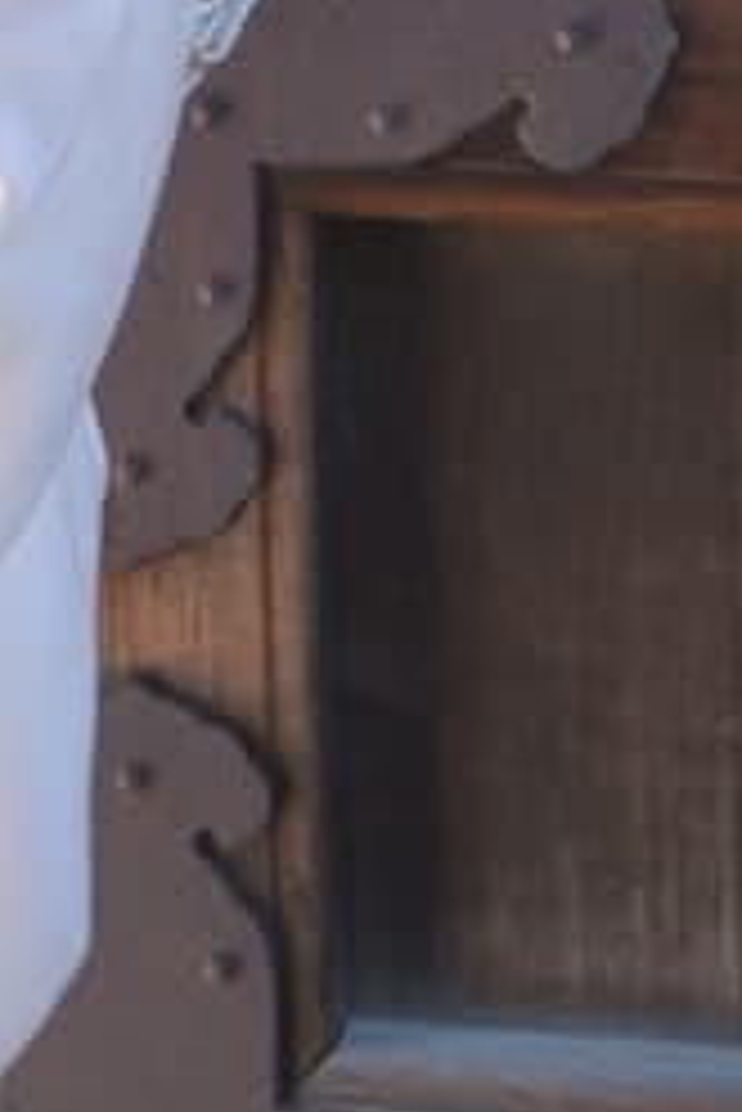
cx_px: -960
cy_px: -1157
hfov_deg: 5.6
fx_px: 7347
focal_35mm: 238
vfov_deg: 8.2
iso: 320
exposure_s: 1/160
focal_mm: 46
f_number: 5.6
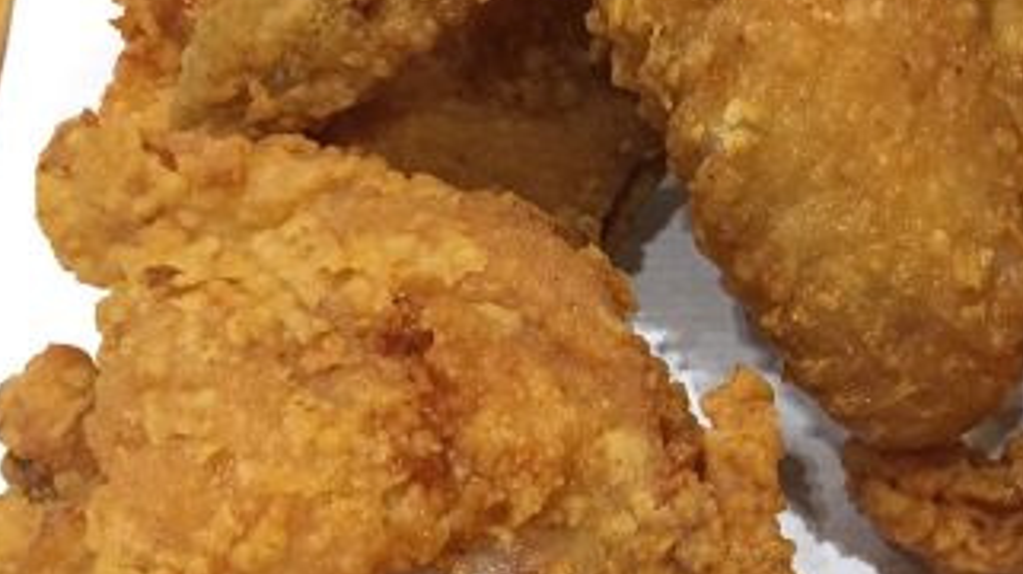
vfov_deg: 17.4
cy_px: 378
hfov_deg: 28.9
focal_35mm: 69
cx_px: 991
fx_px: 1870
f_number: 2.2
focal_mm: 4.15
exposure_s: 1/33
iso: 100
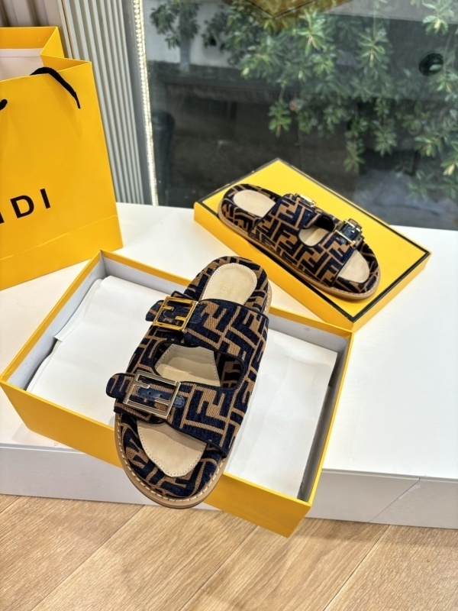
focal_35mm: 26
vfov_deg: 67.3
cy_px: 306
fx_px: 459
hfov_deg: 53.1
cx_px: 229
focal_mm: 5.96
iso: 40
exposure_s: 1/240
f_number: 1.6
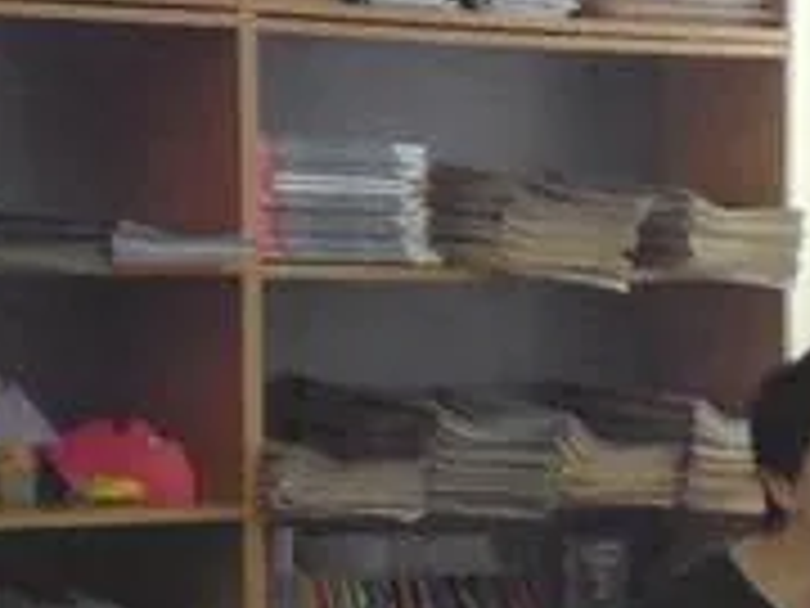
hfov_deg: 8.4
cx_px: 1318
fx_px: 5382
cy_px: 730
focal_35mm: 230
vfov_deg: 6.4
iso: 1250
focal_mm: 12.3
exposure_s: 1/60
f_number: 4.9
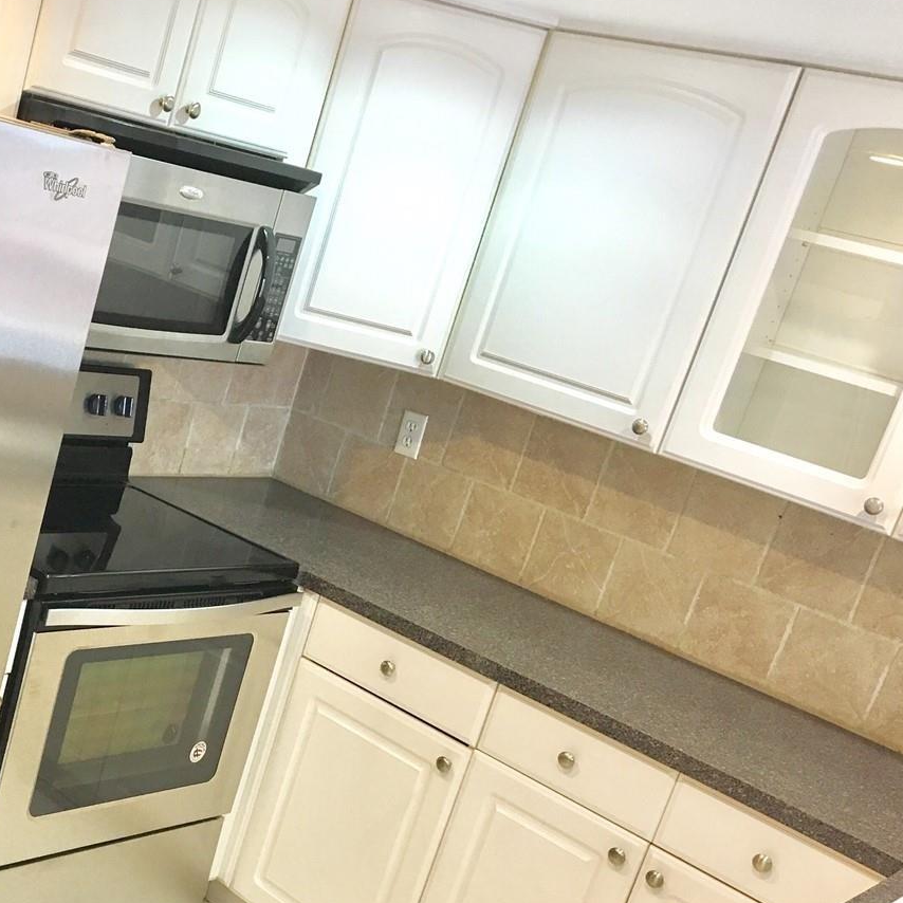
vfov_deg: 35.2
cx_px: 74
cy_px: 568
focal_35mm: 48
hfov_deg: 33.3
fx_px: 1417
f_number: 2.2
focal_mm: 4.15
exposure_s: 1/30
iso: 80
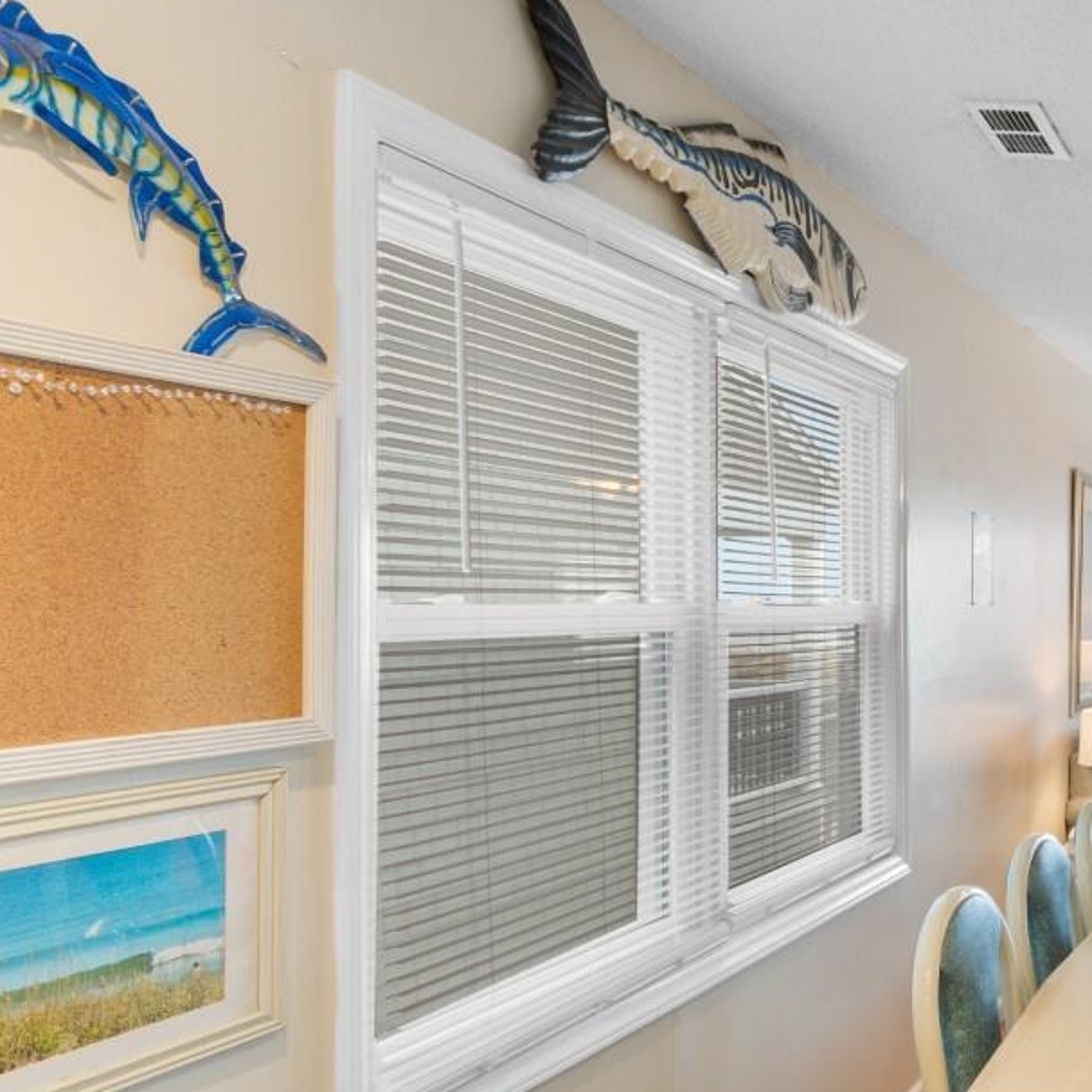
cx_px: 1412
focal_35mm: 34
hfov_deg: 34.5
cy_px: 579
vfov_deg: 48.4
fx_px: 1213
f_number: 4.5
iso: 100
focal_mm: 10
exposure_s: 1/4
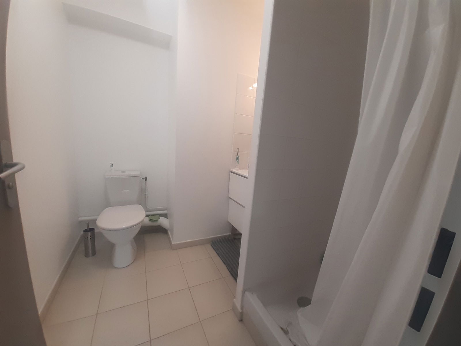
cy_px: 173
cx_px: 230
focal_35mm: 13
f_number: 2.2
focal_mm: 1.13
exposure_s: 1/50
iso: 100
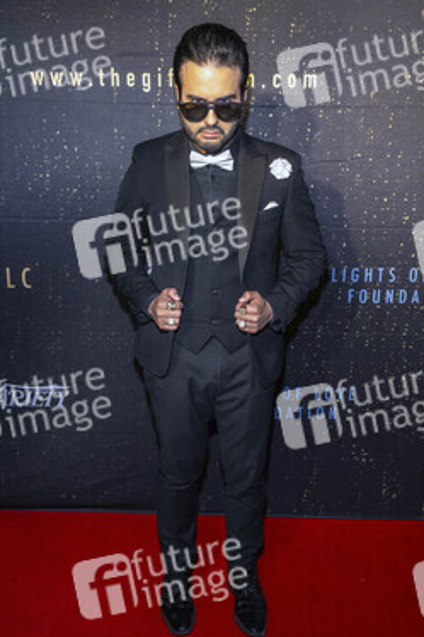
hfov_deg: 42.3
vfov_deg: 60.3
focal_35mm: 31
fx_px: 548
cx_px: 209
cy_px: 324
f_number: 5.6
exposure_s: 1/200
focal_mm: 29
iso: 800
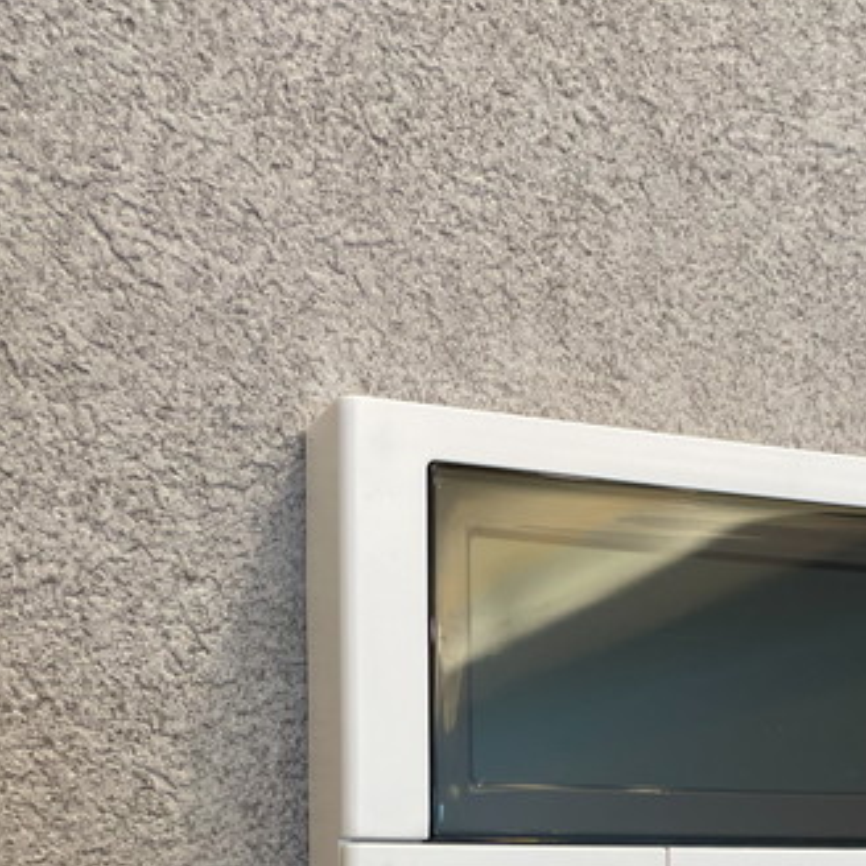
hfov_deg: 29.9
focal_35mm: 56
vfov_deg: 27.9
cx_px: 686
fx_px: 1585
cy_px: 953
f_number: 1.6
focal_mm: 4.2
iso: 100
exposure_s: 1/100
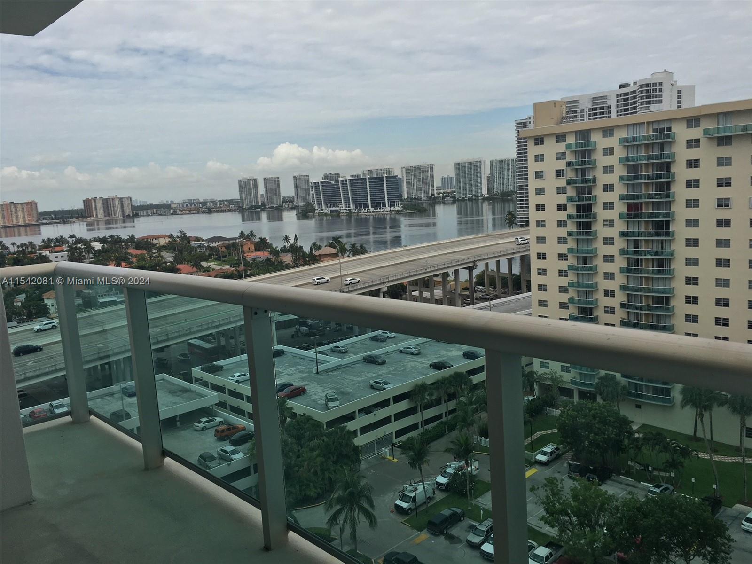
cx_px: 376
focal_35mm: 29
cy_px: 282
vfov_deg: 48.2
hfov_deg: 61.7
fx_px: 630
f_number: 2.2
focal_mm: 4.15
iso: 25
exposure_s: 1/1709
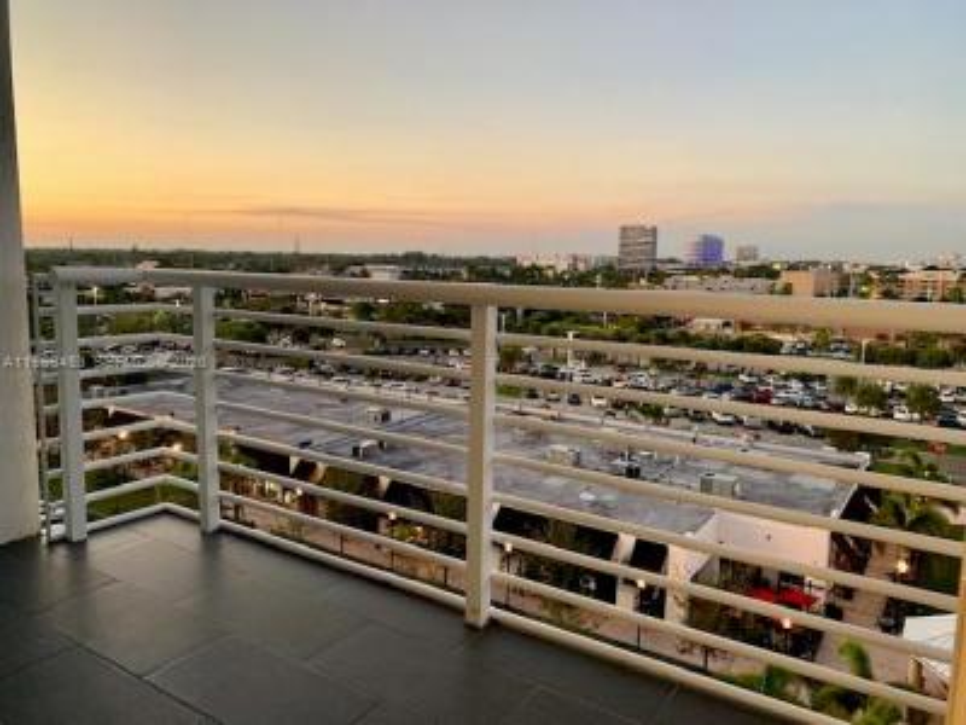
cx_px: 483
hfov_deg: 67.3
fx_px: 726
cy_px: 362
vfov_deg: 53.1
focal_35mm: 26
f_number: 1.8
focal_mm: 4.25
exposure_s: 1/60
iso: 100
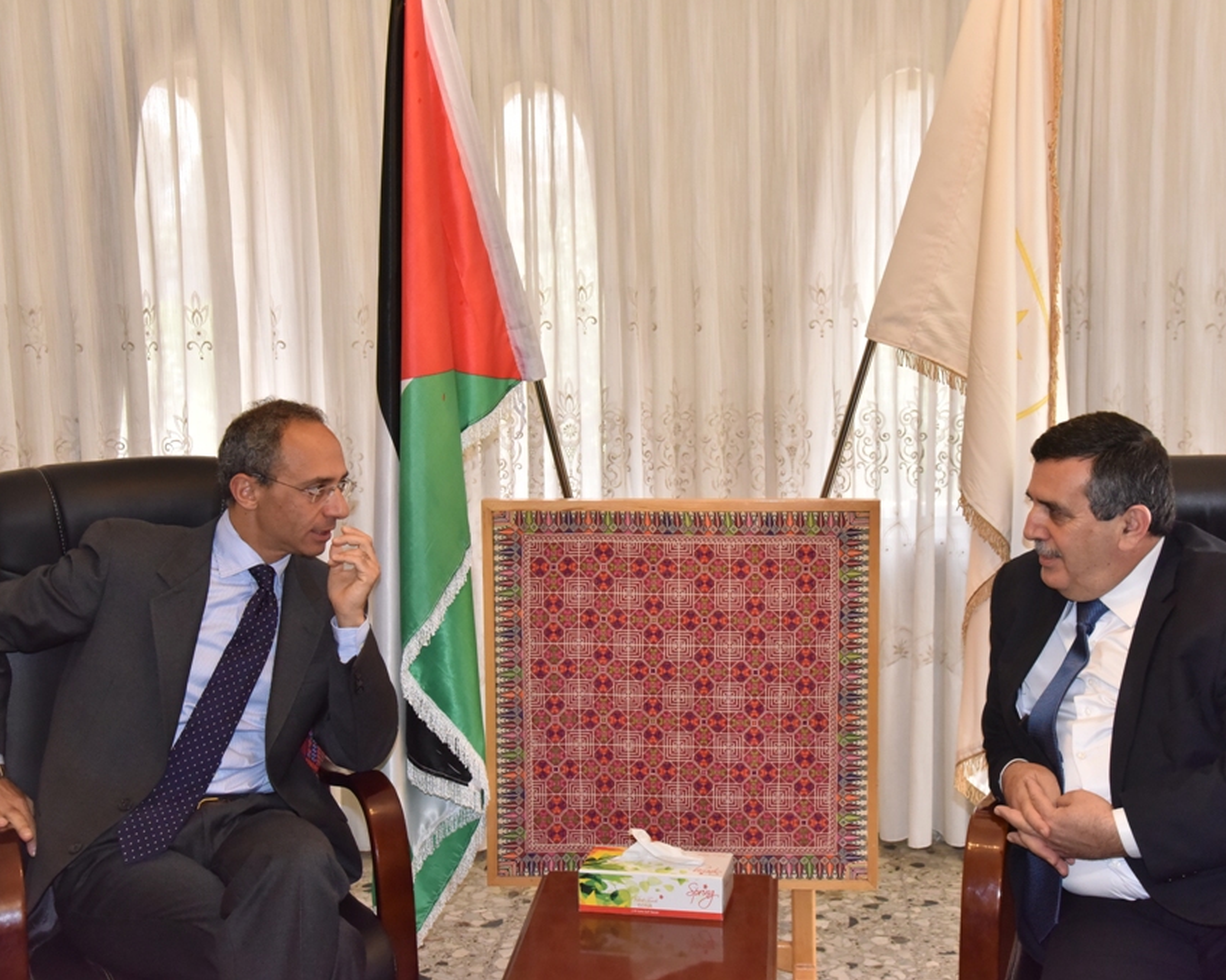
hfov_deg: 37.3
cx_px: 654
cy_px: 487
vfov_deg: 30.3
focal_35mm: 50
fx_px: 1814
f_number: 9
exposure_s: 1/250
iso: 2500
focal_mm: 44
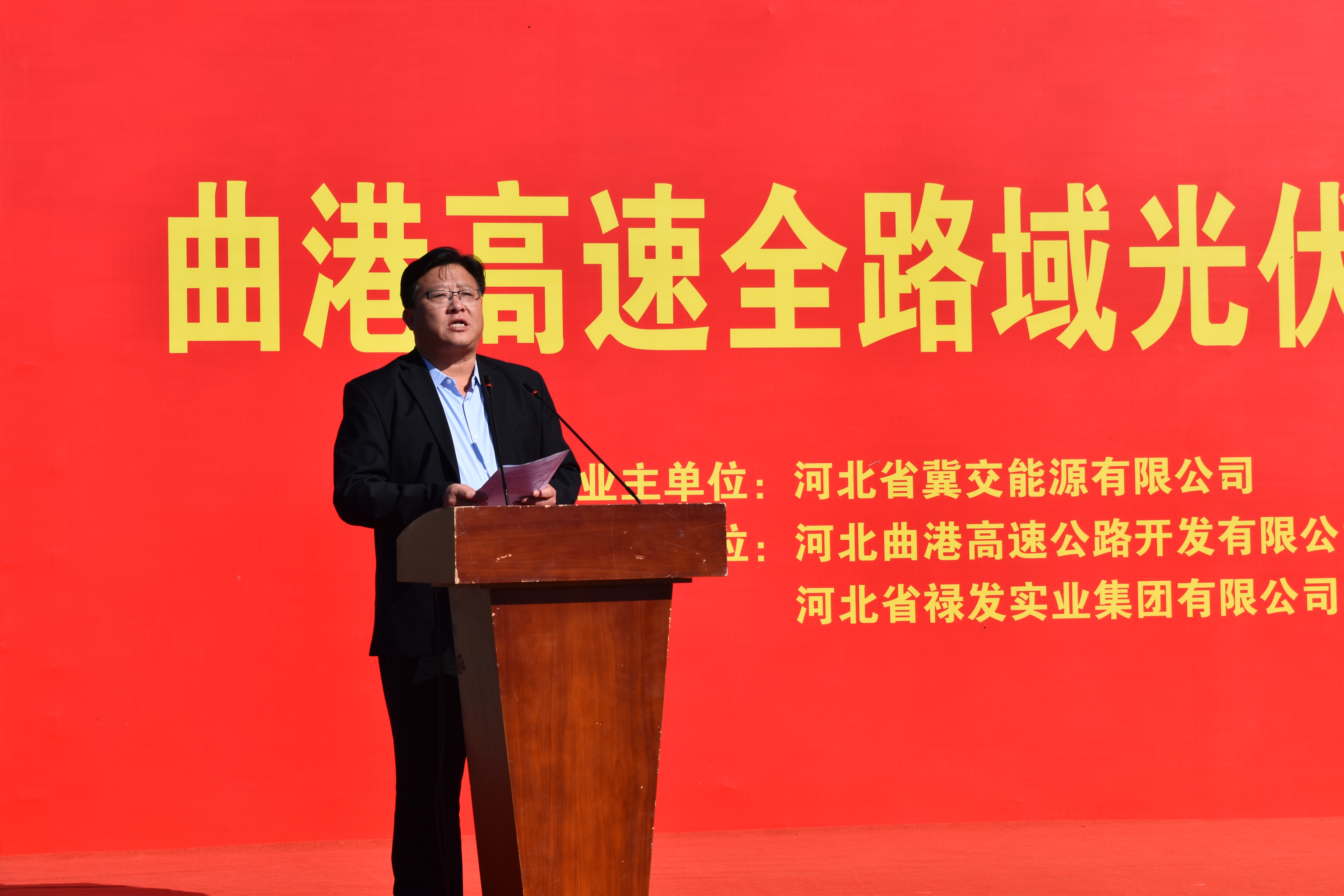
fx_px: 2800
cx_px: 672
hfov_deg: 27.0
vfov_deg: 18.2
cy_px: 448
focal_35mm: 75
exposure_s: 1/400
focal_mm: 50
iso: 100
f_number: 10
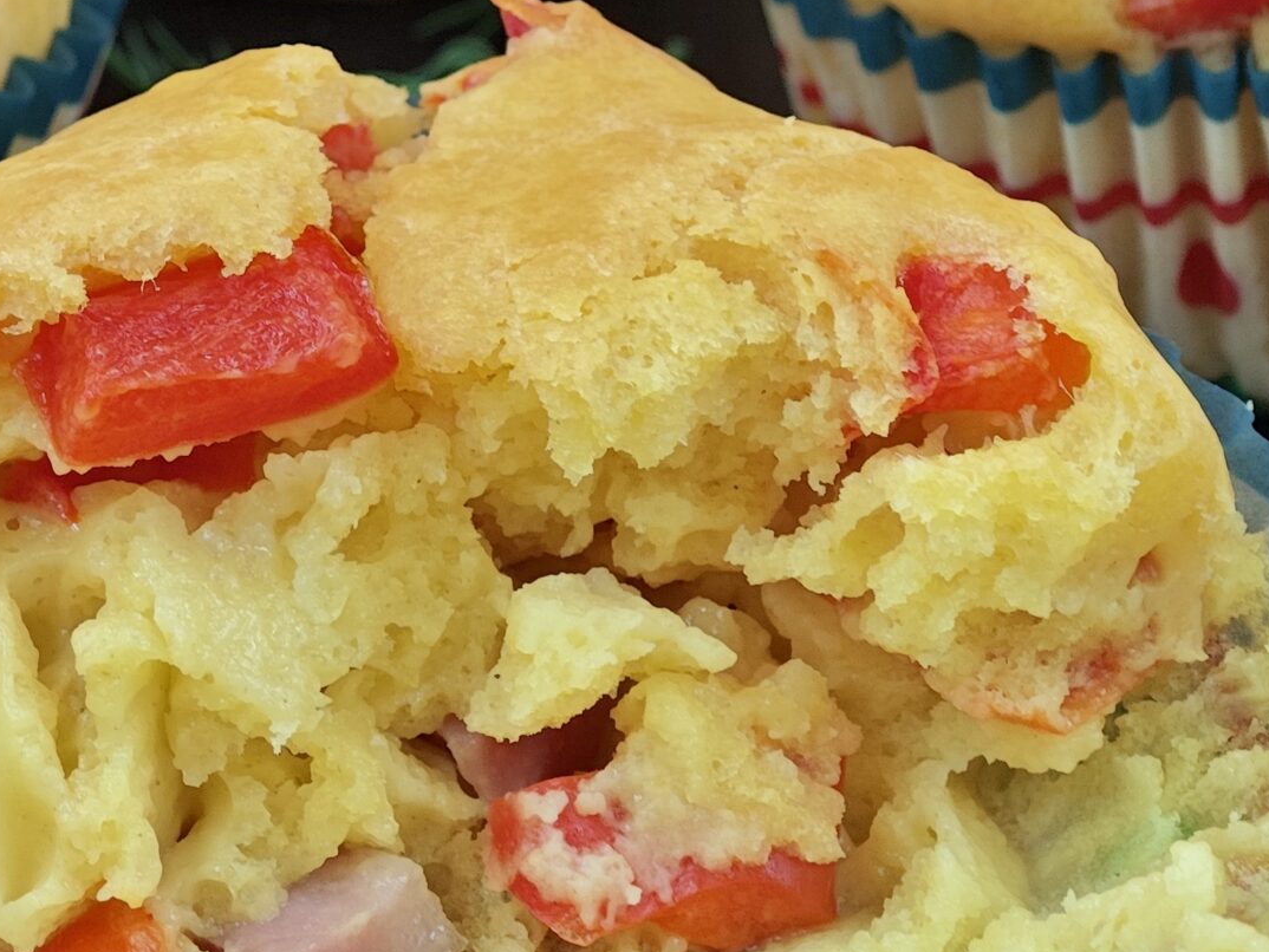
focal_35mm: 143
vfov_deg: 10.3
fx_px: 5243
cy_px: 106
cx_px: 386
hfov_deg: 13.8
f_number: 2
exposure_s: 1/100
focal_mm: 9
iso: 160
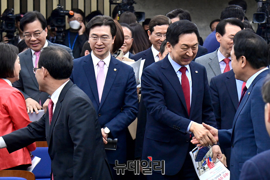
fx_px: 930
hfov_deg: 16.5
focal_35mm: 124
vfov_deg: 11.1
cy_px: 91
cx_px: 138
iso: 6400
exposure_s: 1/320
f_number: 8
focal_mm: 120
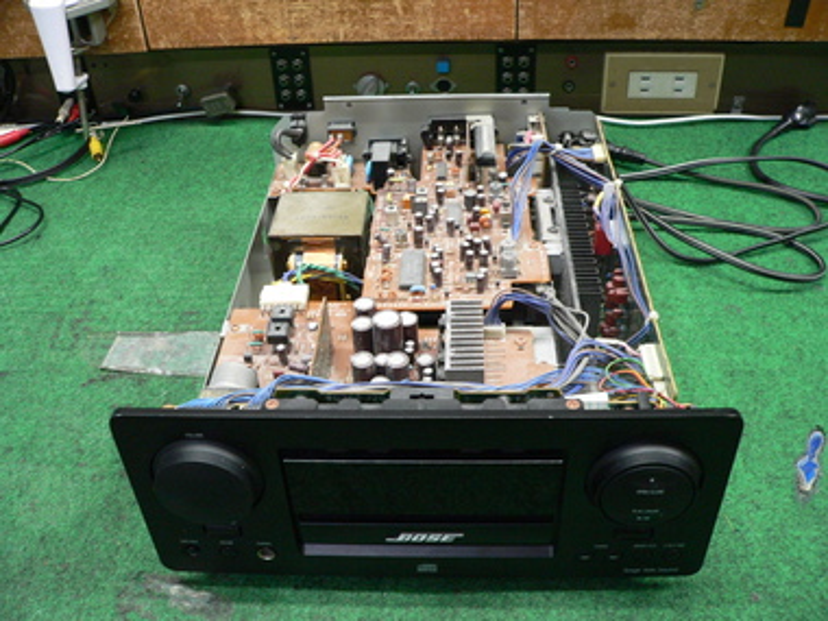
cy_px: 310
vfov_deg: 39.7
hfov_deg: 51.4
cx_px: 414
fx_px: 861
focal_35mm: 36
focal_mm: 6
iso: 200
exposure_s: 1/13
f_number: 2.8
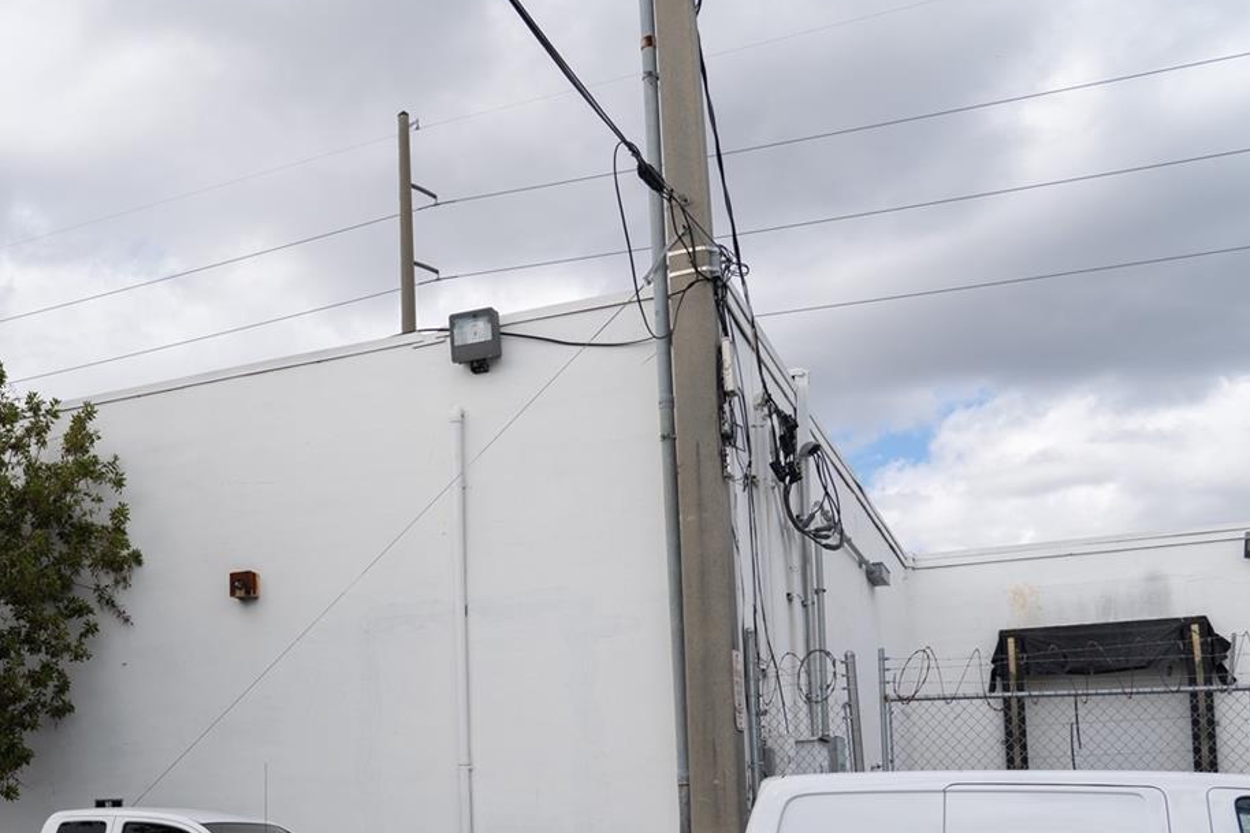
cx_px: 241
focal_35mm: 42
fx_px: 1458
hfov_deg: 44.1
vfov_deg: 30.8
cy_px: 711
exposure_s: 1/400
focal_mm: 24
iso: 100
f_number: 5
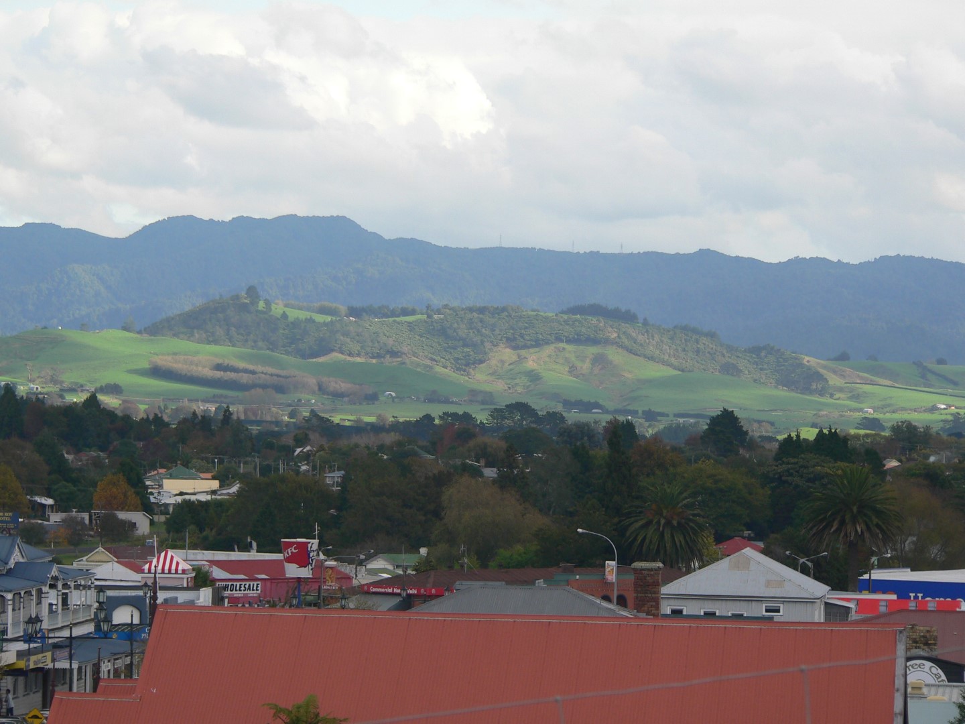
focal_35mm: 185
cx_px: 482
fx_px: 5157
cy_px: 362
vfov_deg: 8.0
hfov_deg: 10.7
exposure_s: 1/125
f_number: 4
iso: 80
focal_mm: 30.8
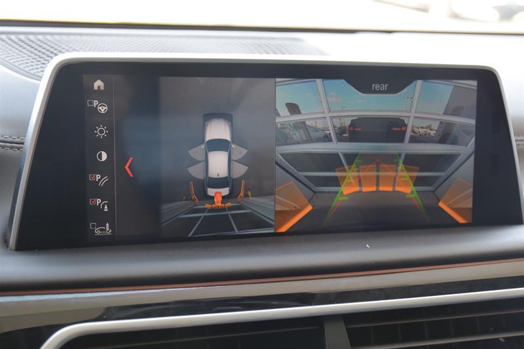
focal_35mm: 51
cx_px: 262
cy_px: 174
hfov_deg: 38.9
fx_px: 742
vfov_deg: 26.5
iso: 560
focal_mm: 34
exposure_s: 1/60
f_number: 4.2
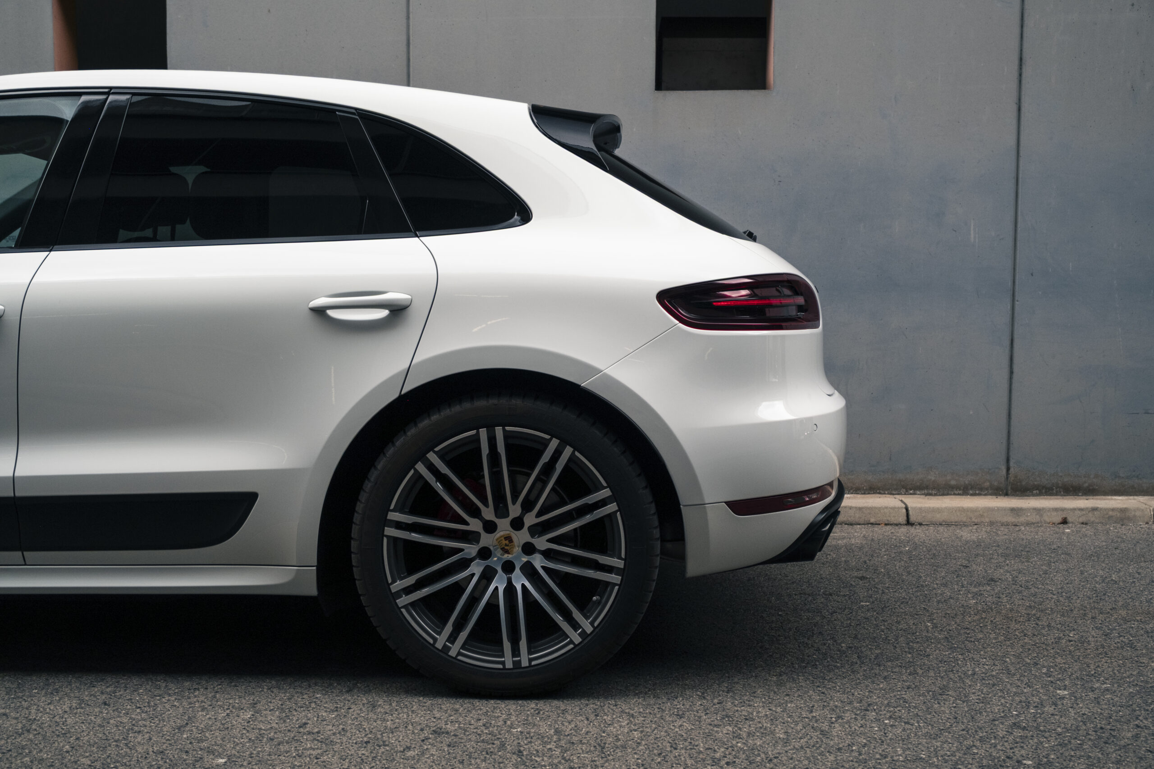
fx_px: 1250
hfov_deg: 49.6
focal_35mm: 39
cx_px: 577
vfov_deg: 34.2
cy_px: 384
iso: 500
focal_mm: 26
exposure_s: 1/320
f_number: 4
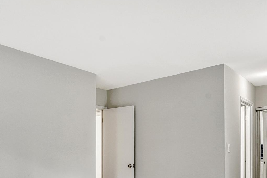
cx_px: 113
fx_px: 237
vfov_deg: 38.8
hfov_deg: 58.4
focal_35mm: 32
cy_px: 154
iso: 1250
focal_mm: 16
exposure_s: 1/100
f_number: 8
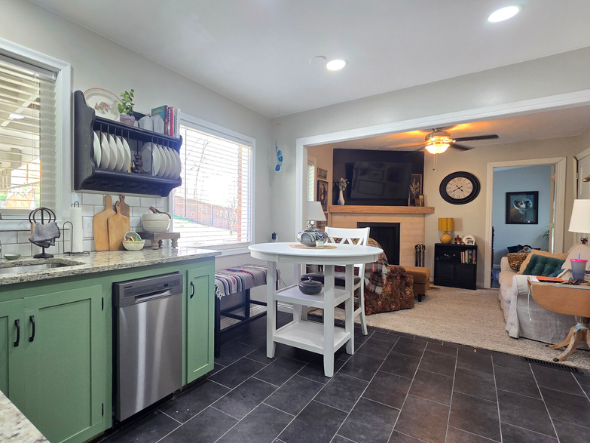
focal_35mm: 17
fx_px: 290
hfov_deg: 89.5
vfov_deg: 74.7
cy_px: 232
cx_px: 228
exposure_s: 1/60
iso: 160
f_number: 2.2
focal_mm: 2.2
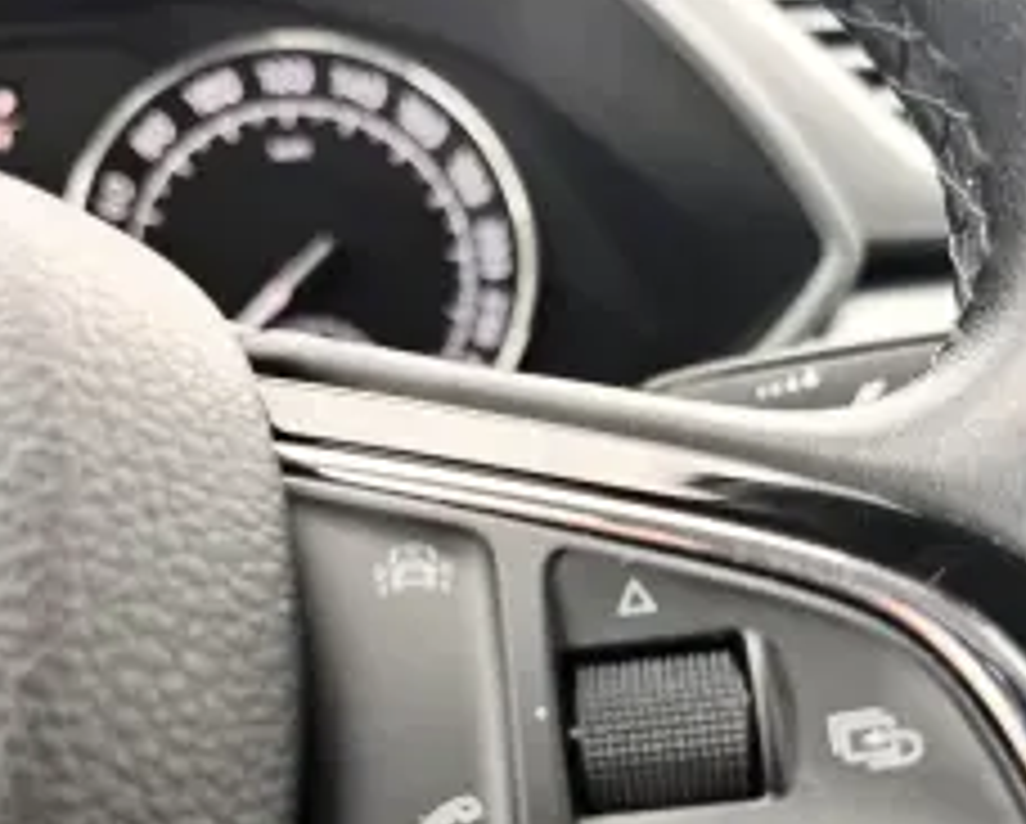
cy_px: 594
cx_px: 585
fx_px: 1216
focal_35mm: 40
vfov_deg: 36.7
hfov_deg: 45.6
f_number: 1.6
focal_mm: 5.1
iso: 125
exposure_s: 1/104
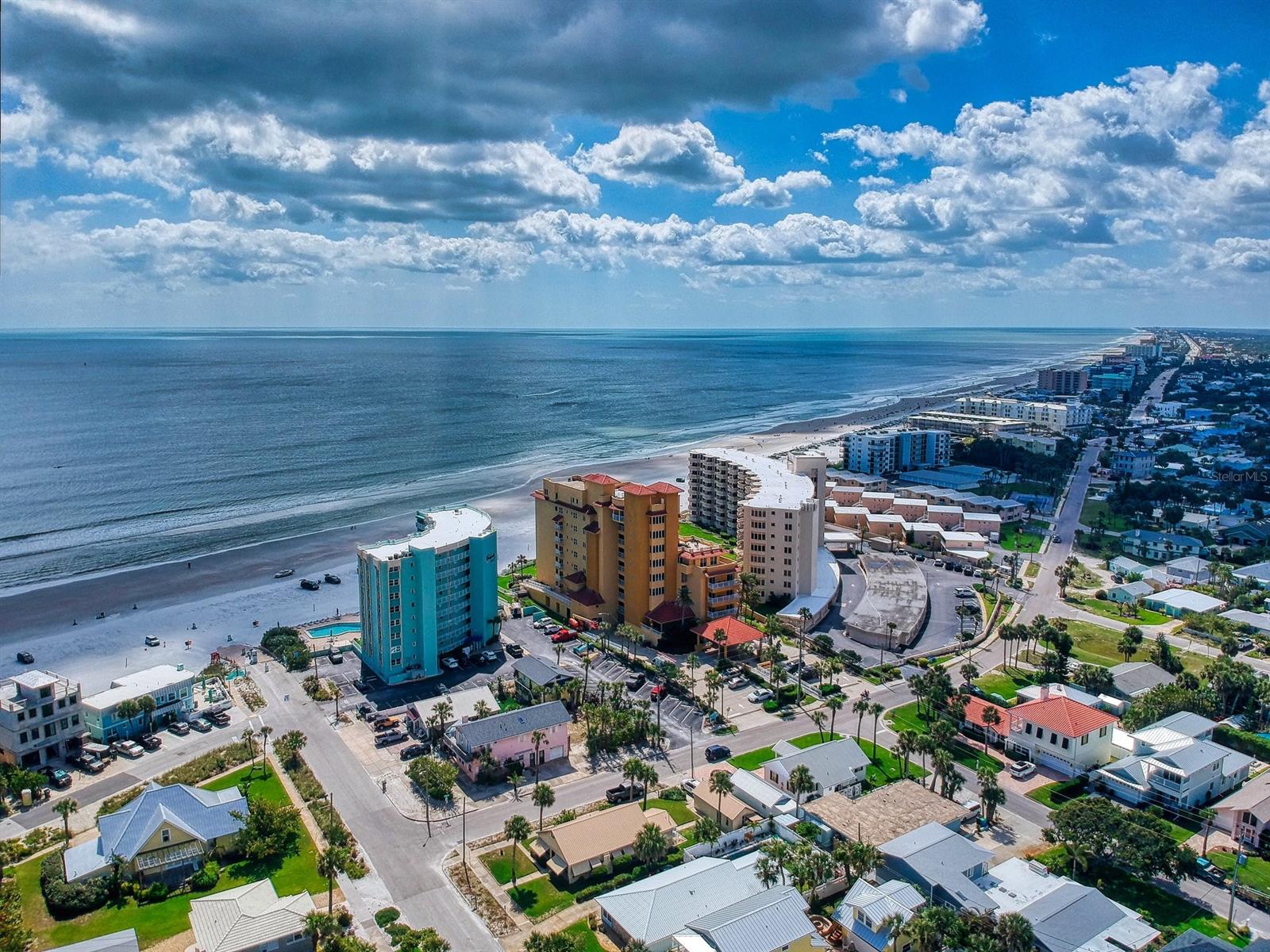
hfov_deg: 69.4
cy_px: 476
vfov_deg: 54.9
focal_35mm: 25
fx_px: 917
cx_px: 635
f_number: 2.6
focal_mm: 4.49
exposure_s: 1/4000
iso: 102
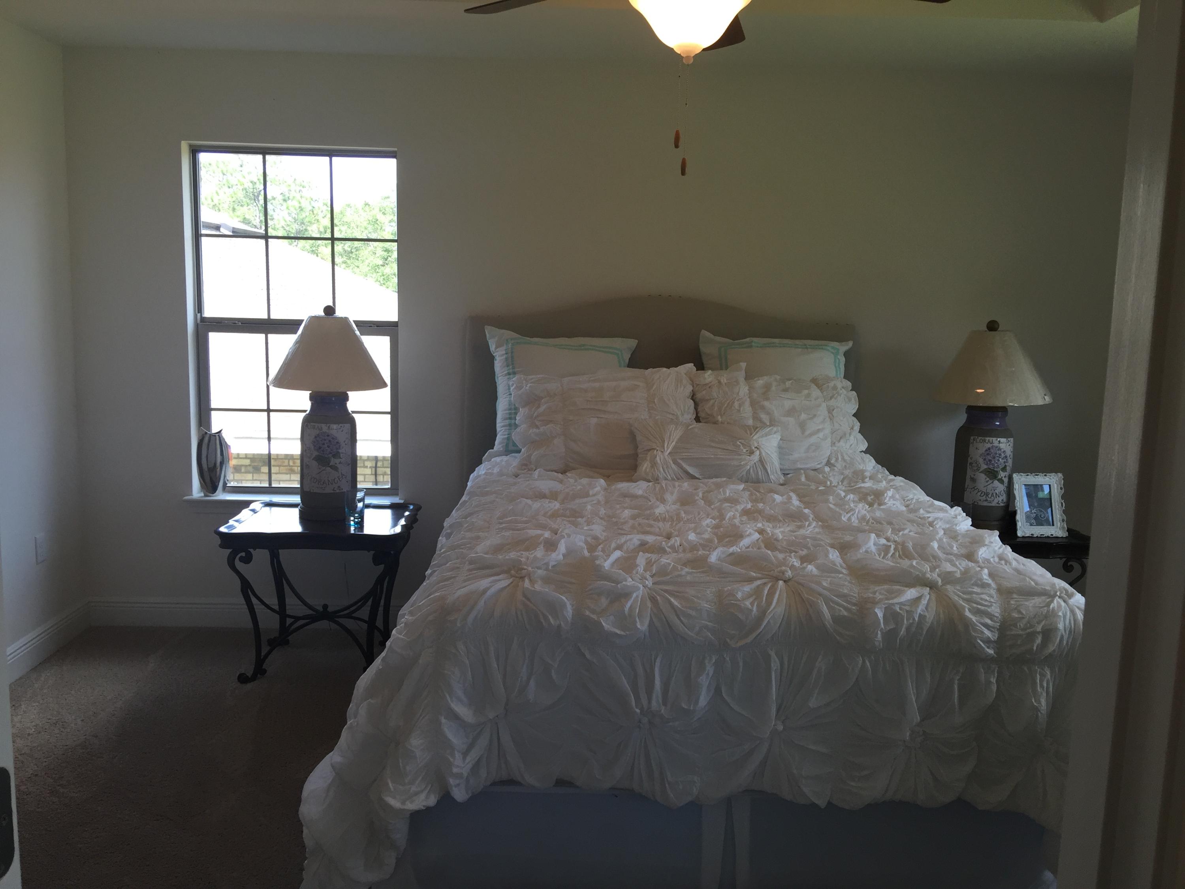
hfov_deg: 61.7
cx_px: 592
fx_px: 993
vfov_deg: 48.2
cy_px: 444
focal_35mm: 29
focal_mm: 4.15
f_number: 2.2
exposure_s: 1/120
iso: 50
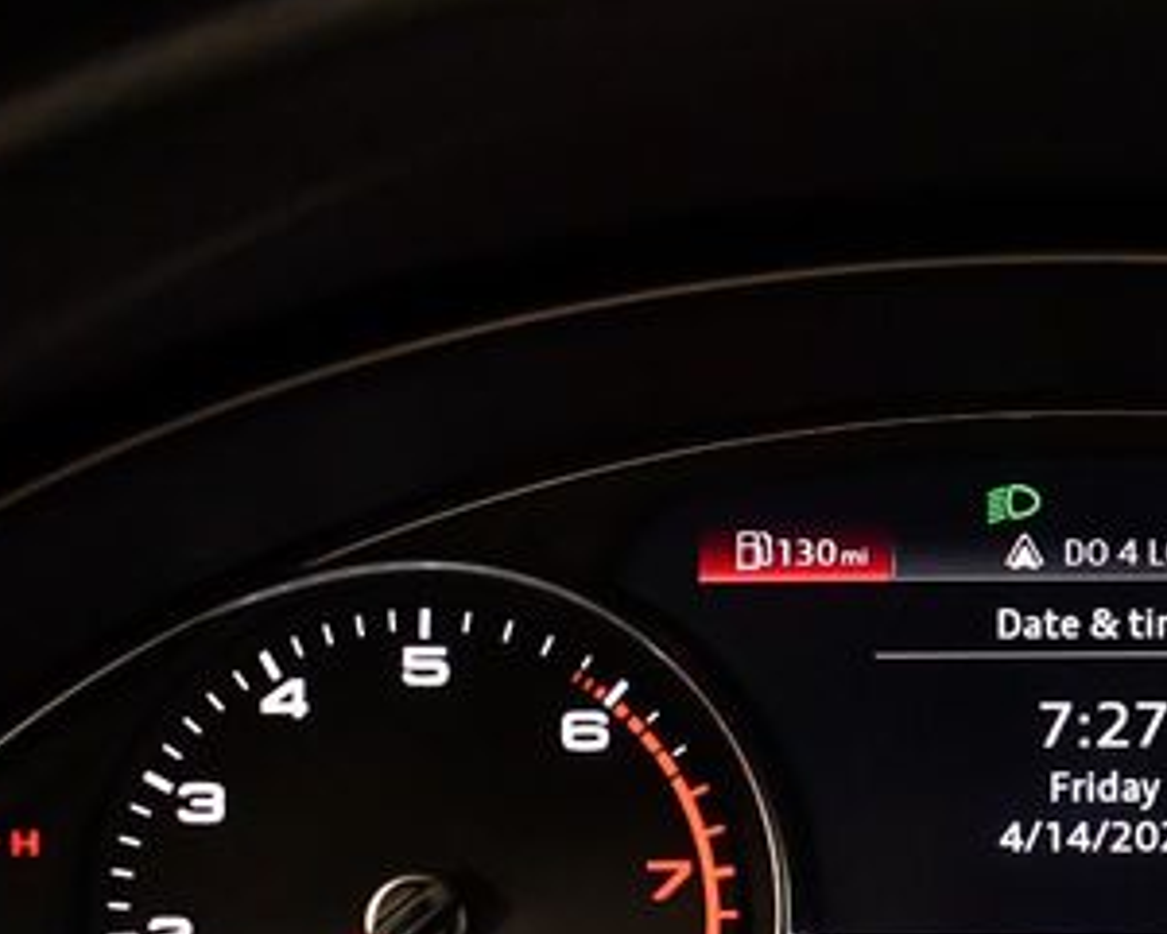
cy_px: 820
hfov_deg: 25.3
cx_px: 1124
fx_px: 2488
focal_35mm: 72
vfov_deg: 20.9
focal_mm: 18
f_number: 3.5
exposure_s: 1/80
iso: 3200
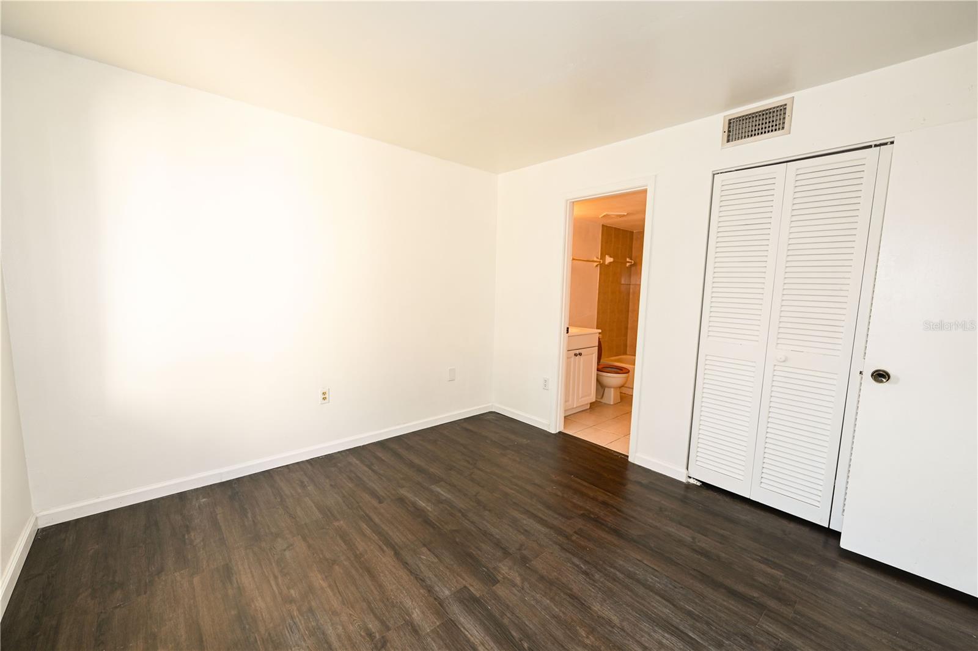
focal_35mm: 14
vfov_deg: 79.2
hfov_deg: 102.3
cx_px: 489
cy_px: 326
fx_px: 394
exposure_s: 1/60
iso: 4500
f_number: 4
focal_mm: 14.5
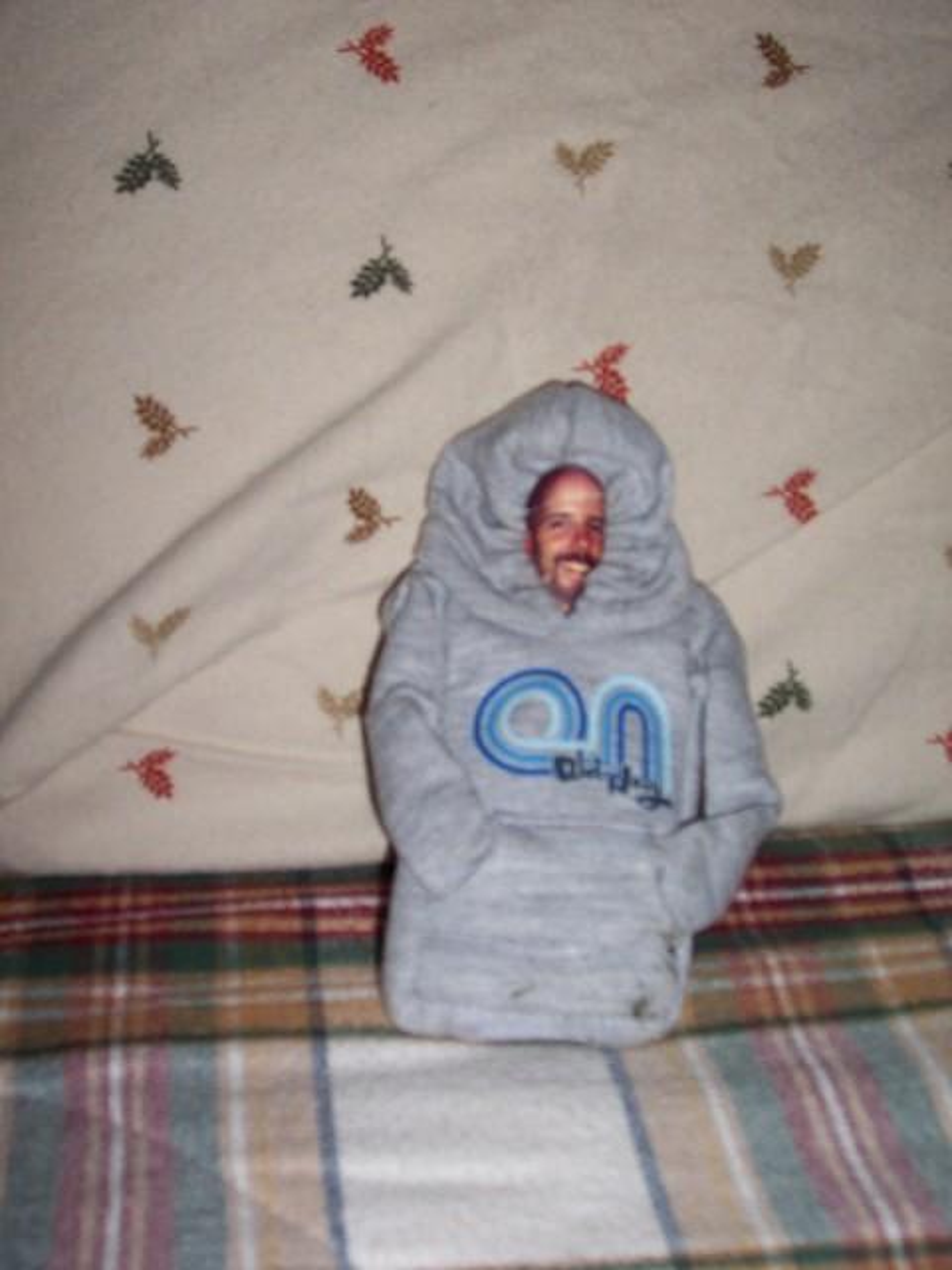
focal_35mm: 46
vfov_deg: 41.2
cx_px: 476
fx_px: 1687
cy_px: 635
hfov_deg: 31.5
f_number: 3
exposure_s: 1/60
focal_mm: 7
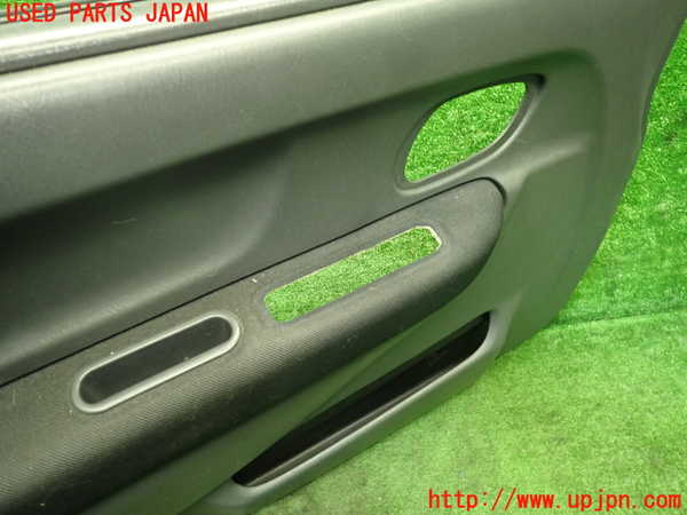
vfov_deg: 54.9
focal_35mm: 25
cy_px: 258
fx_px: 496
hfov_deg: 69.4
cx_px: 344
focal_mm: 4.5
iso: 320
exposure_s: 1/30
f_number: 2
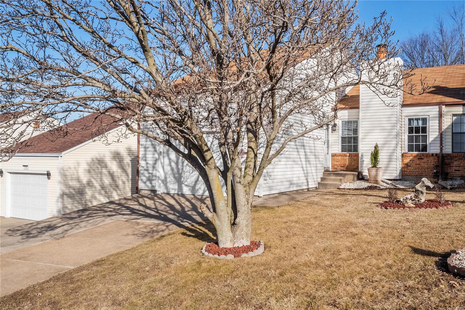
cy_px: 155
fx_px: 387
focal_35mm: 30
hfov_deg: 61.9
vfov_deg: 43.6
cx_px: 232
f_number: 8
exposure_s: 1/640
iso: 400
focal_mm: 15
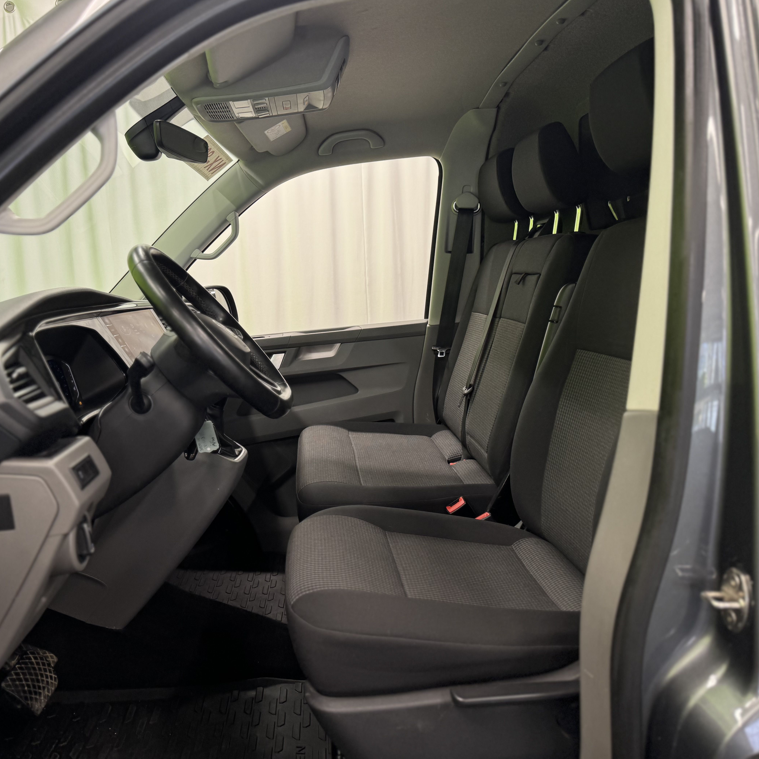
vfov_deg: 55.6
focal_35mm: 29
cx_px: 331
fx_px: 719
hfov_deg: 55.5
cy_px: 370
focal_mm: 6.76
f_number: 1.78
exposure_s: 1/100
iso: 80
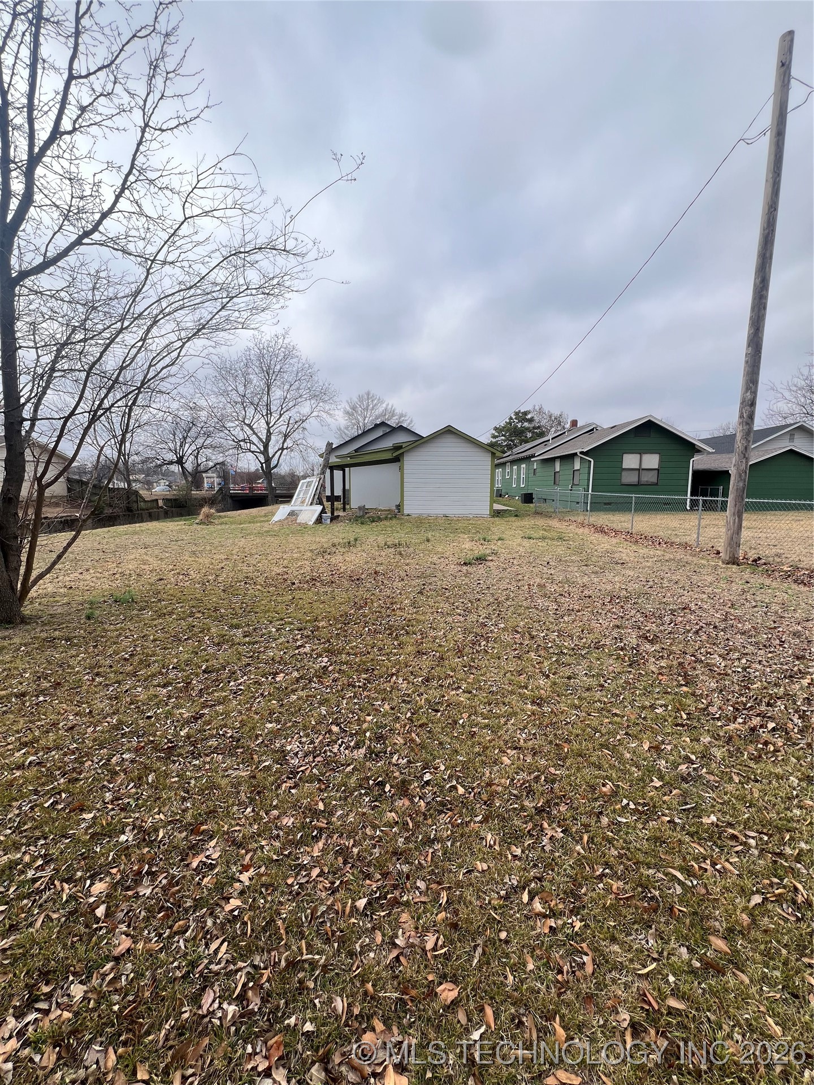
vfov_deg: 106.2
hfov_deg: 89.9
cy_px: 542
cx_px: 407
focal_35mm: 13
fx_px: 408
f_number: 1.8
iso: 32
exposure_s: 1/247
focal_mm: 1.57
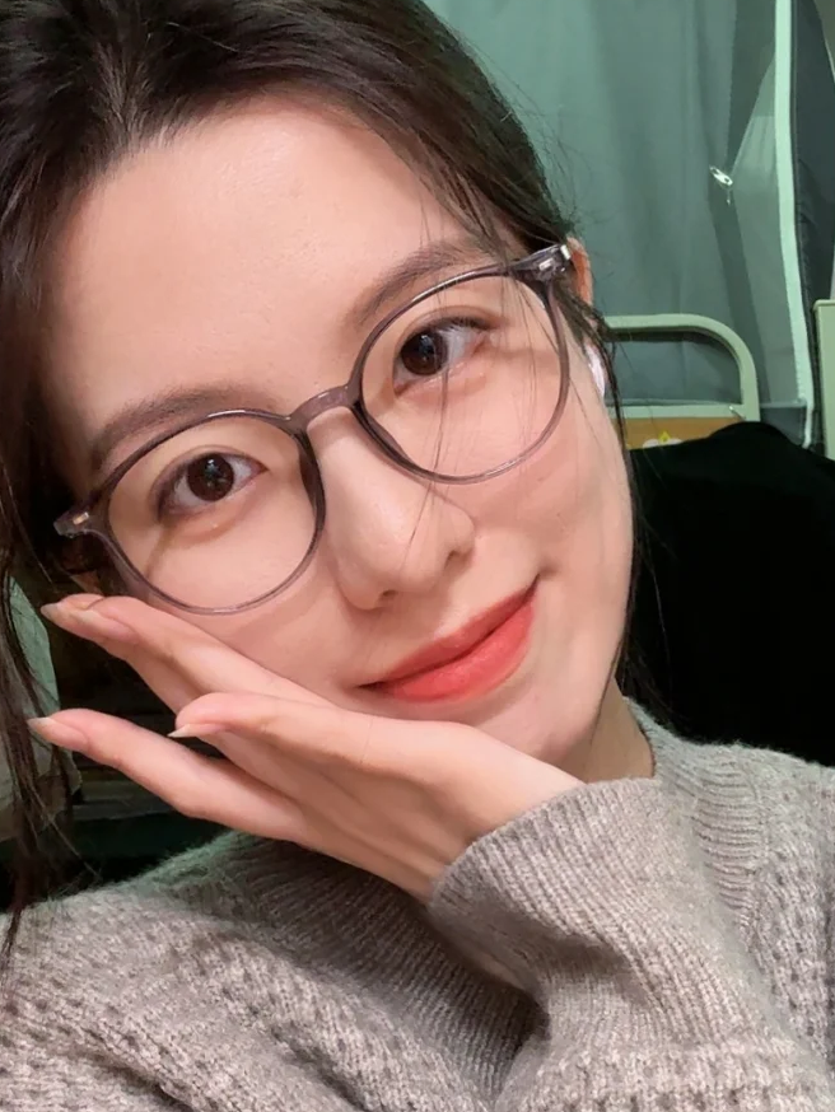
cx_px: 388
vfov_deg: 34.2
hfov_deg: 26.1
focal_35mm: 56
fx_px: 1800
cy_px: 673
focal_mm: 2.69
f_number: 1.9
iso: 320
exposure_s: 1/56
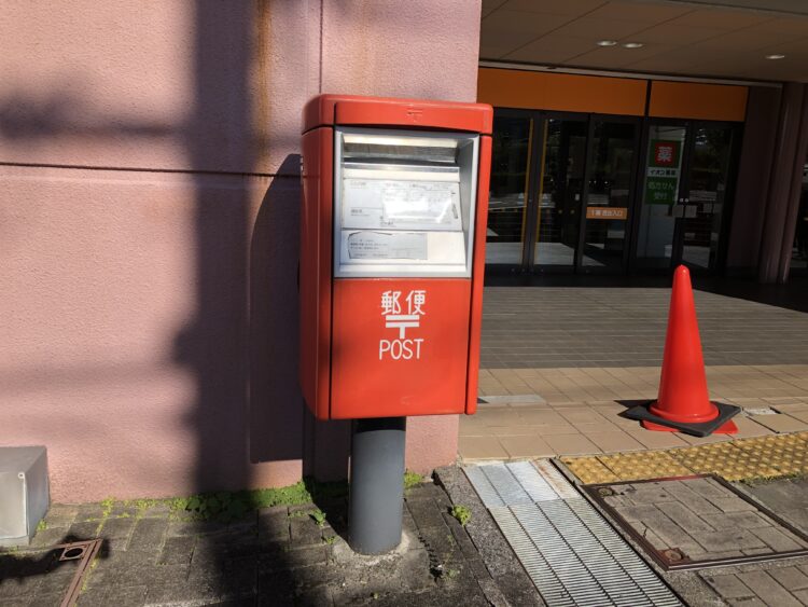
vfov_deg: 49.8
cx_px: 404
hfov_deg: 63.4
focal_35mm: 28
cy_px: 304
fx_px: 654
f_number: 1.8
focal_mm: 3.99
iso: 20
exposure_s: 1/1675
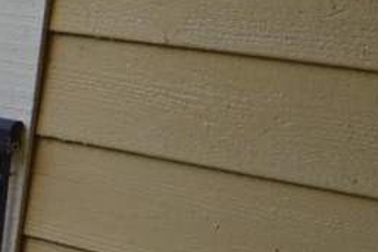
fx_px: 1175
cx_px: -474
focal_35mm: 112
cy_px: 203
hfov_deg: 14.0
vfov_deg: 12.2
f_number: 6.3
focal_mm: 12
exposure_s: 1/160
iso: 100
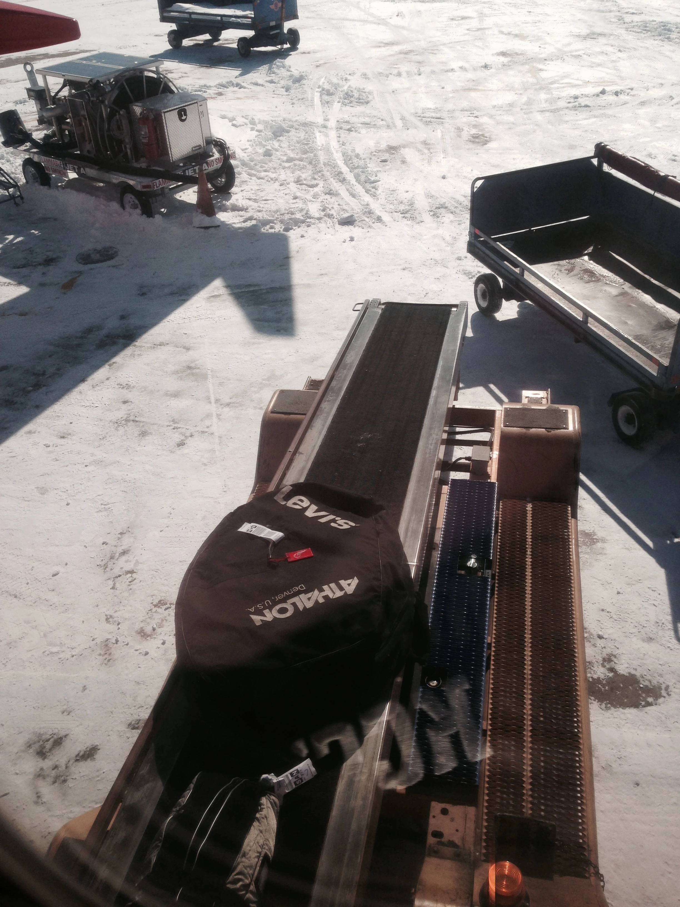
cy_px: 454
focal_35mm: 33
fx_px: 864
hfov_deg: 42.9
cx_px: 340
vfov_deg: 55.4
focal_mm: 4.12
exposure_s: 1/2584
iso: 50
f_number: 2.4
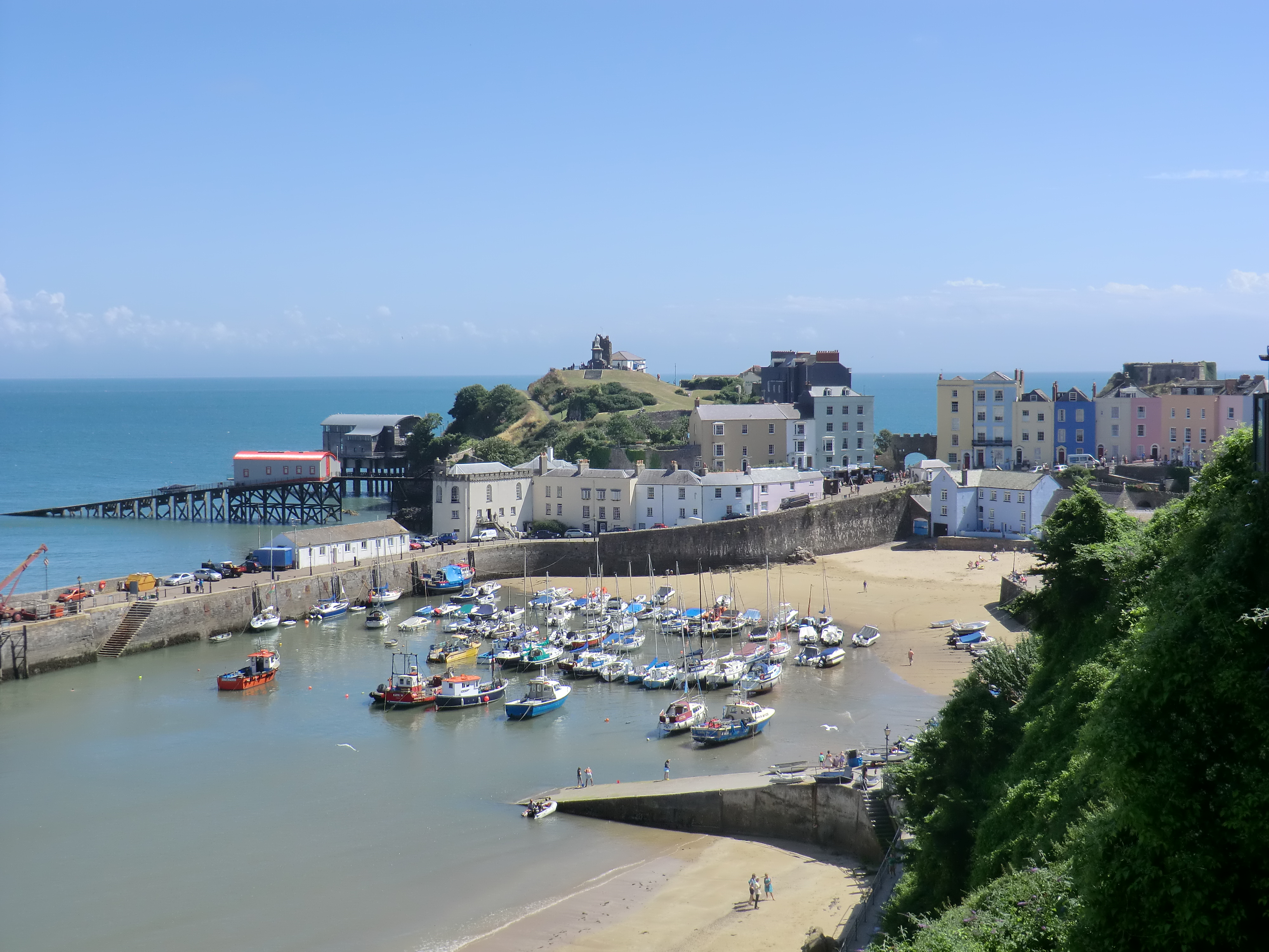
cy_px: 476
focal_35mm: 47
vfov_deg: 30.9
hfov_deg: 40.4
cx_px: 634
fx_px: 1723
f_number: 4
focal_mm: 8.4
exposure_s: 1/800
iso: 64
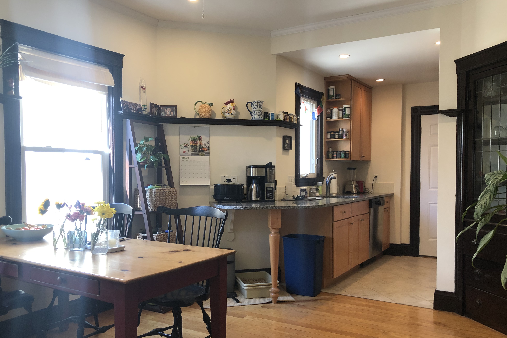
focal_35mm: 30
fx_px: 422
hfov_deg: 61.9
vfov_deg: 43.5
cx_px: 246
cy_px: 189
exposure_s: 1/30
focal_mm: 4
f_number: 1.8
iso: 32
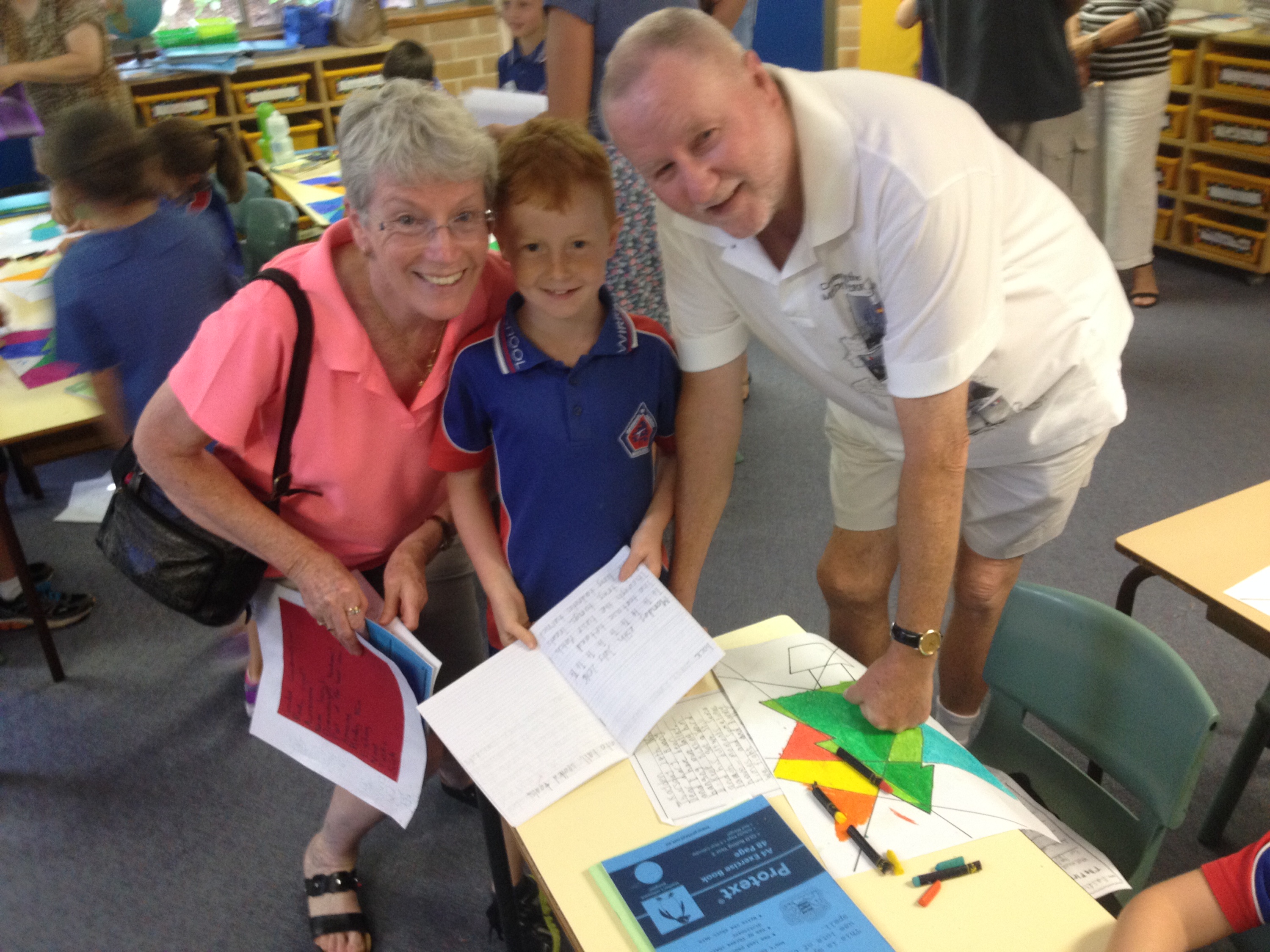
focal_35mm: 35
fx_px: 1284
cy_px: 476
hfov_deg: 52.6
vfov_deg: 40.7
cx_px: 635
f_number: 2.4
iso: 160
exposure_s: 1/20
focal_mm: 4.28
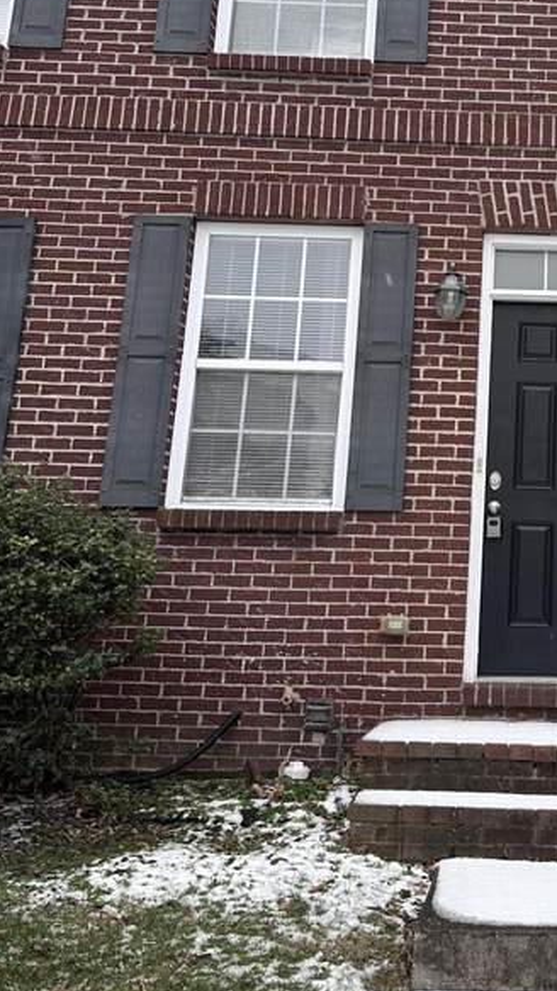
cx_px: 550
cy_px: 300
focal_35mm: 43
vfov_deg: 46.3
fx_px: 1130
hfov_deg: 26.3
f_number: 1.78
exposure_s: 1/318
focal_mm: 6.86
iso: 80
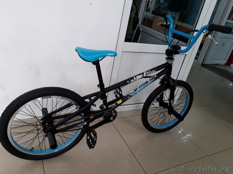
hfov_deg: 65.3
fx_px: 182
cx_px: 116
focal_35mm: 27
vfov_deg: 51.4
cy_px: 87
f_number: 1.9
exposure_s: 1/33
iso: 100
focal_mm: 3.6
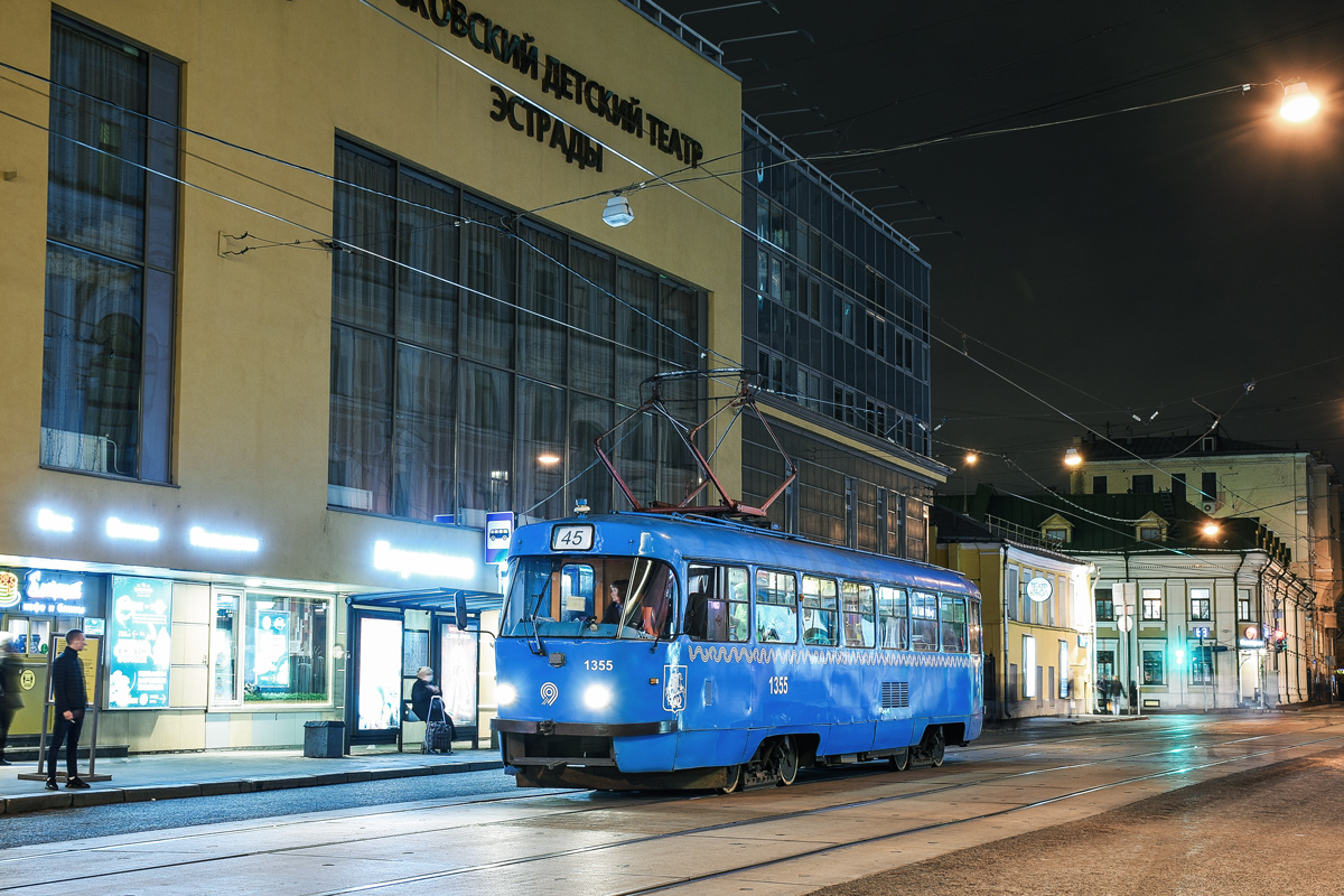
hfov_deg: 47.9
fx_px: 1512
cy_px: 448
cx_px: 672
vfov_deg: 33.0
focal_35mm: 40
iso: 100
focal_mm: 27
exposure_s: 2
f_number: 5.6
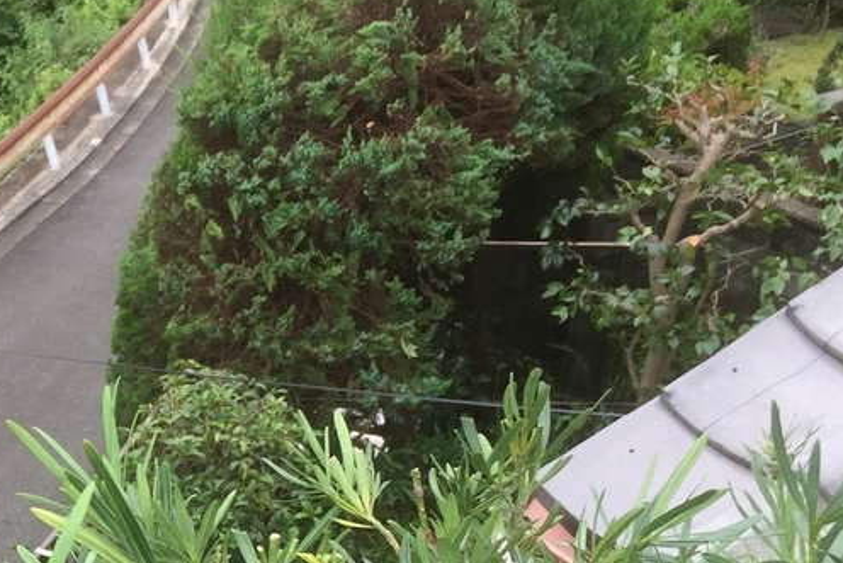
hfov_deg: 25.8
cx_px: -66
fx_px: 1710
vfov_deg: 18.2
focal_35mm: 73
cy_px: 553
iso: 32
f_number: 2.2
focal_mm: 4.15
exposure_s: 1/341
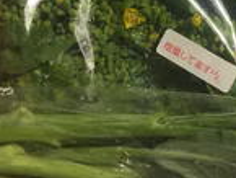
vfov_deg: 18.2
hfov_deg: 24.0
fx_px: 546
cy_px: 21
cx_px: 190
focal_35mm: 80
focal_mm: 4.15
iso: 80
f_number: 2.2
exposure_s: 1/30
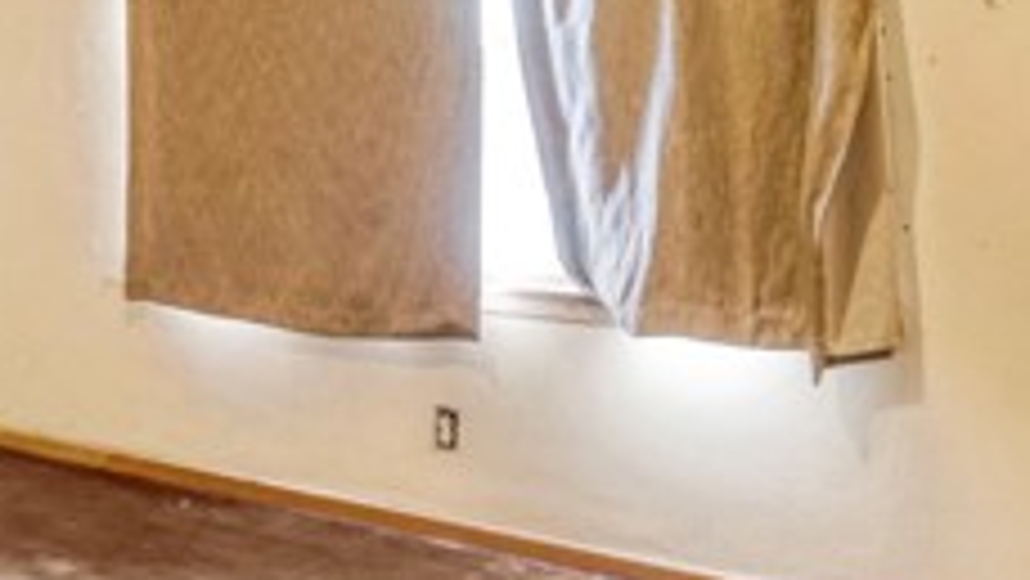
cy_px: 142
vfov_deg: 26.8
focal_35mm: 44
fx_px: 1202
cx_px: 184
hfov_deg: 43.8
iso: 320
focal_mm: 10
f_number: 4
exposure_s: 1/30
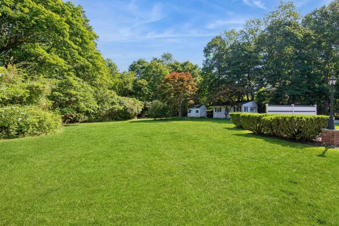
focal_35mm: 15
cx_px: 170
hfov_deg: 100.4
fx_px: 141
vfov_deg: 77.3
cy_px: 113
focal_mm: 15
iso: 640
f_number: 14
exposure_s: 1/160
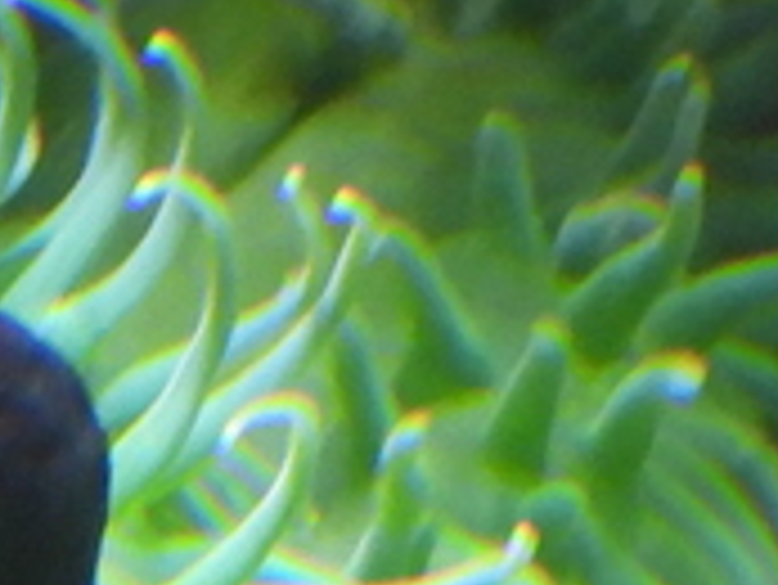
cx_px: -99
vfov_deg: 1.3
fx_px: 24920
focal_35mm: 1108
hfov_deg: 1.8
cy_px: 999
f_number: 4.5
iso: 500
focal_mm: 26.8
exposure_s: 1/15
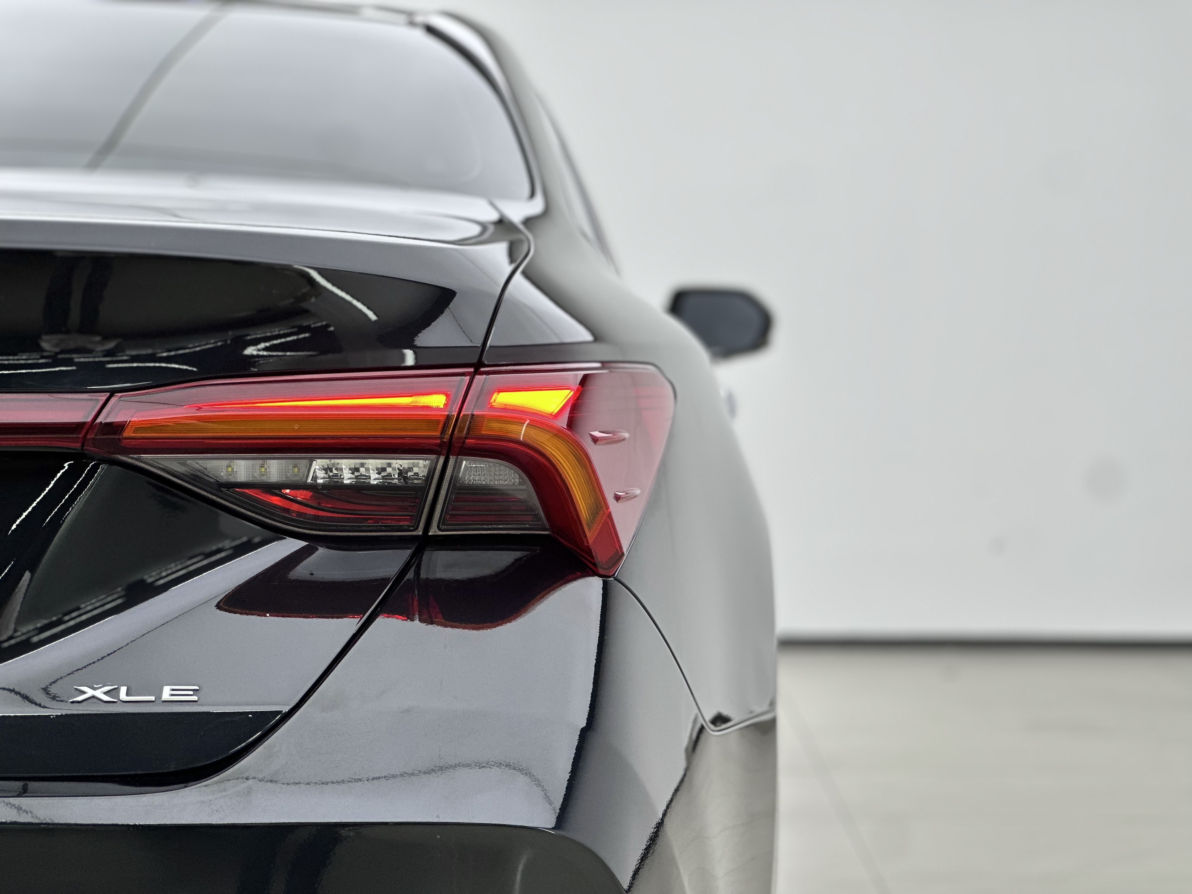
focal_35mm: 77
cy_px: 447
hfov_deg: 25.3
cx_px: 596
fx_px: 2651
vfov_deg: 19.1
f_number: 2.8
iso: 50
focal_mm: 9
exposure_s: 1/100
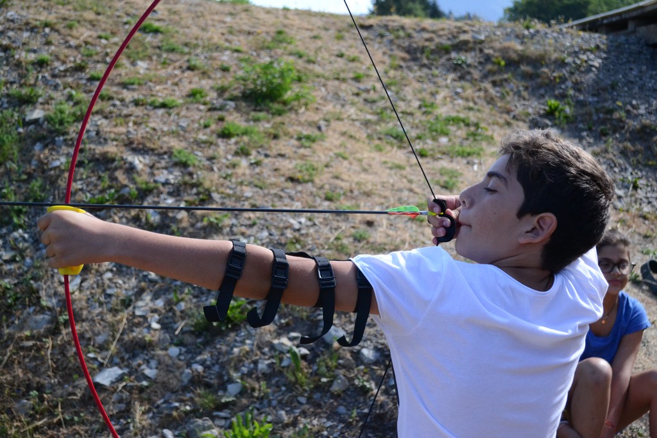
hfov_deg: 37.8
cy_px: 219
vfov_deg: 25.8
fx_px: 958
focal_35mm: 52
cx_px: 328
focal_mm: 35
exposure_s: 1/3200
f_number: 5
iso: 1600
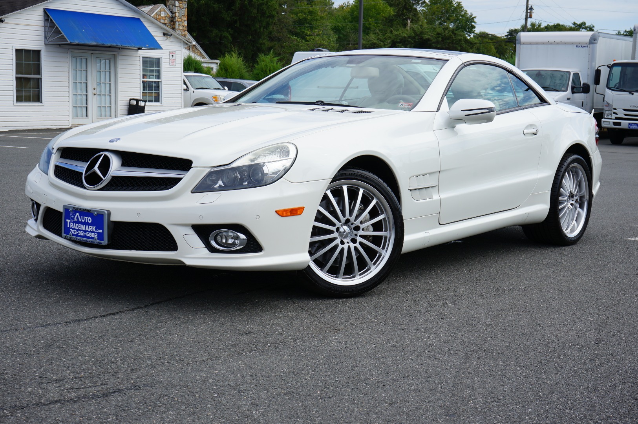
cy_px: 212
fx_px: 938
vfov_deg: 25.5
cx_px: 319
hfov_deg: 37.6
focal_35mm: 53
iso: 100
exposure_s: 1/160
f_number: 11
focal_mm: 53
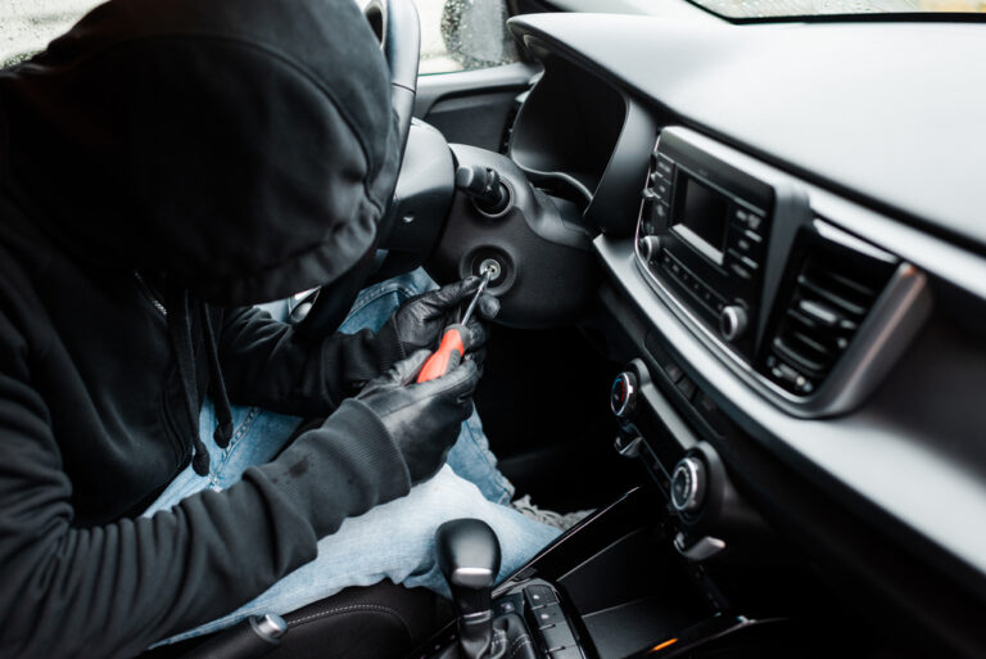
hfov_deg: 54.4
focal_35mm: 35
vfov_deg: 37.9
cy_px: 330
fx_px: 959
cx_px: 493
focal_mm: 35
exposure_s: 1/160
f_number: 3.5
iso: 500
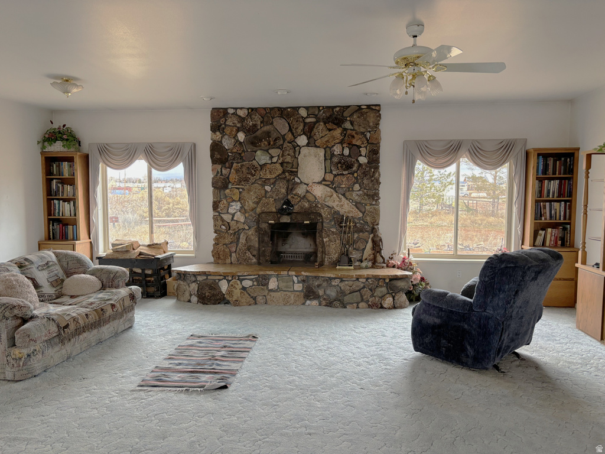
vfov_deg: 53.1
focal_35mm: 26
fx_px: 454
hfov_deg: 67.3
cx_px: 302
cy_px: 227
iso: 125
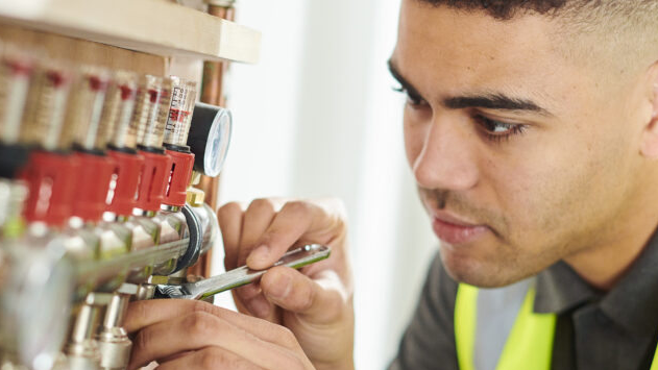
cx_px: 253
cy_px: 273
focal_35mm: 85
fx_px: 1483
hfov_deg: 25.0
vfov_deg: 14.2
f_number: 2.8
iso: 320
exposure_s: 1/100
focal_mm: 50
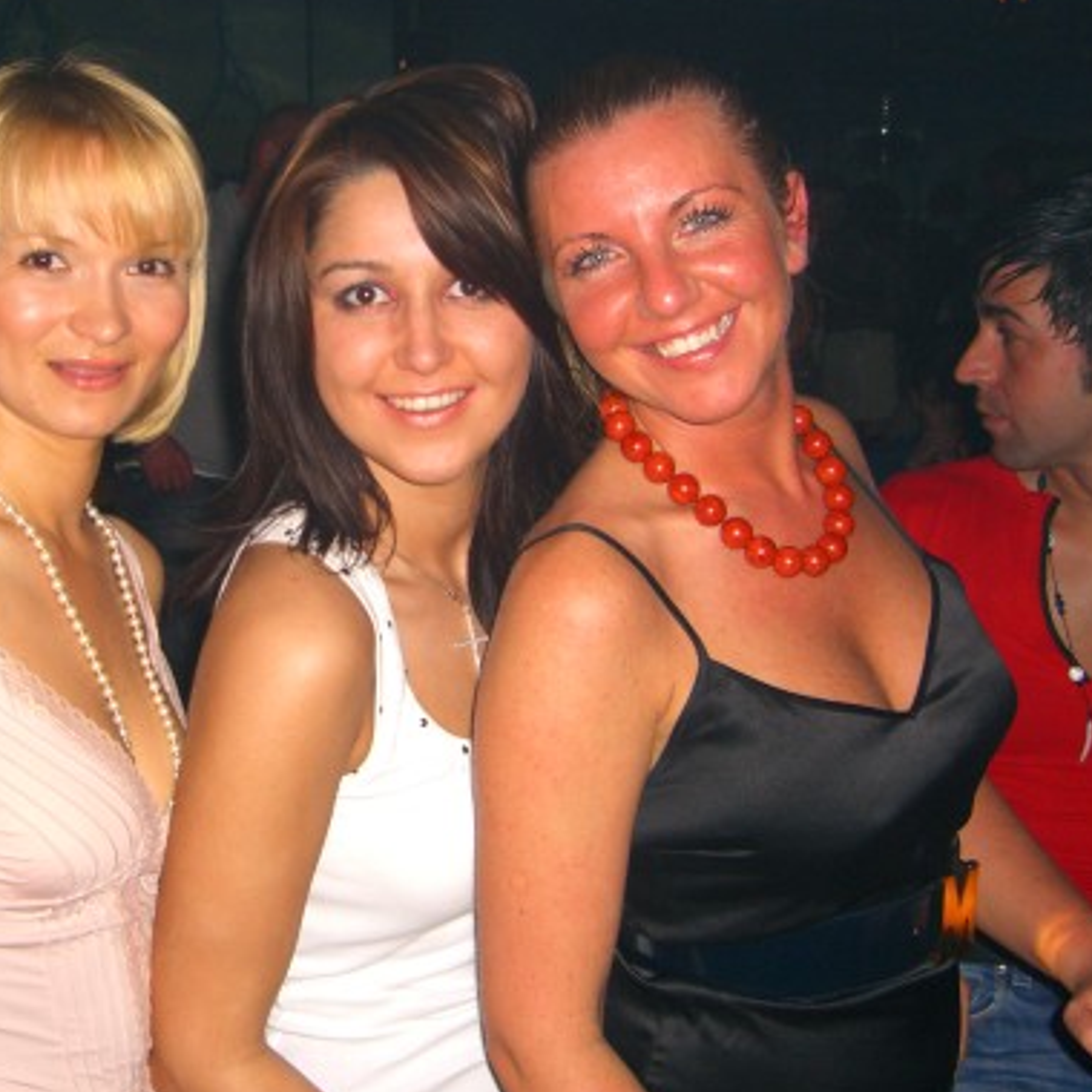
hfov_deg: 31.9
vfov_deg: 32.2
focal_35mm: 53
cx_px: 339
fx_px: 1892
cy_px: 466
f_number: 2.8
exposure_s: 1/60
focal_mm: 7.9
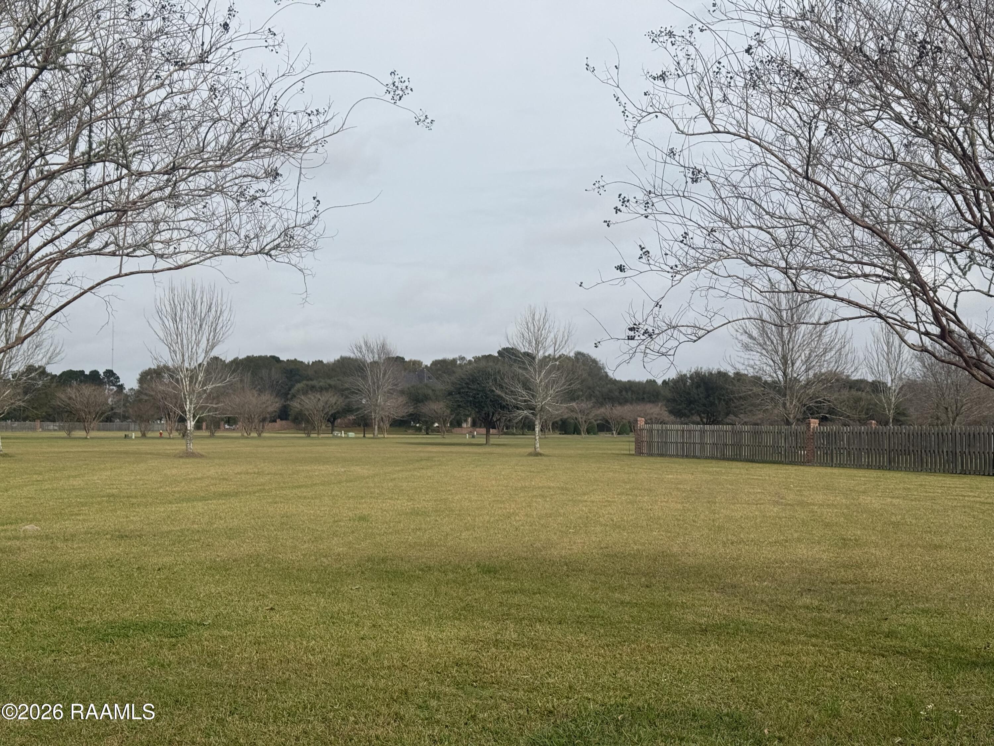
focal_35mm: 48
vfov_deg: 30.3
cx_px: 497
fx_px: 1378
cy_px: 373
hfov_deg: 39.7
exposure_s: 1/5587
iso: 64
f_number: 1.78
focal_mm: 6.76
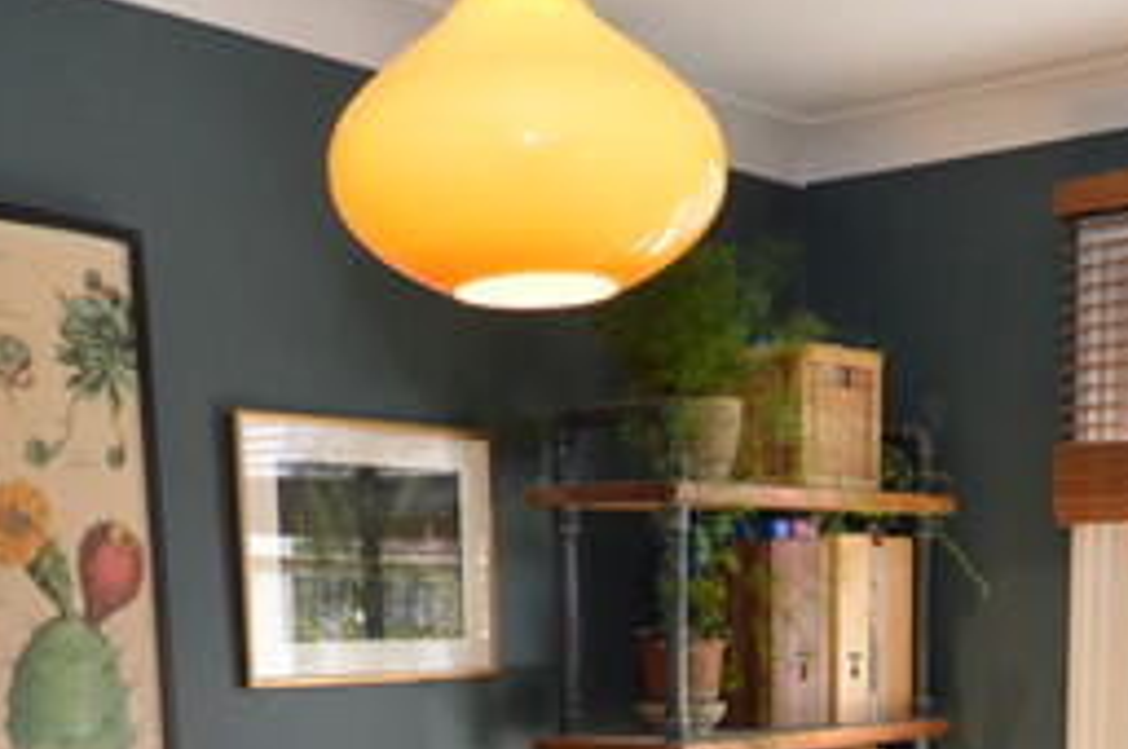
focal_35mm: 60
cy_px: 1024
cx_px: 736
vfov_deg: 20.3
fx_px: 1878
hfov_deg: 33.2
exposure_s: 1/100
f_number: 5
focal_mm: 10
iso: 400
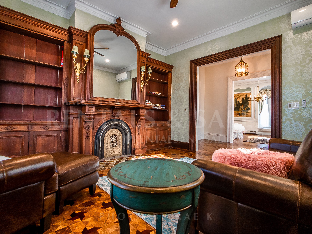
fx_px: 252
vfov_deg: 49.7
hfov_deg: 63.4
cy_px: 117
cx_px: 156
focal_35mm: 28
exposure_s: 1/30
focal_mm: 3.99
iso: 32
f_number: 1.8
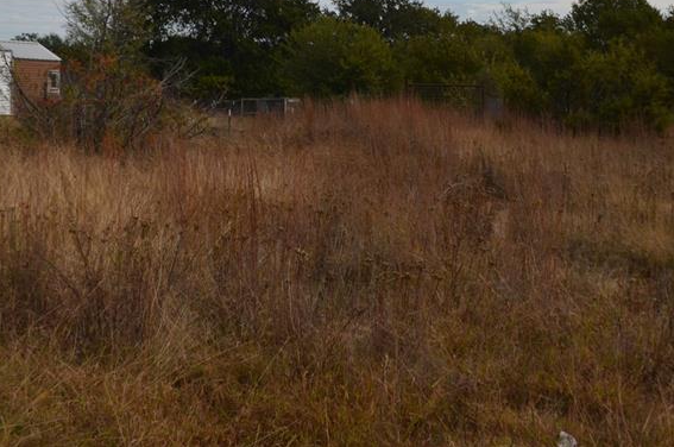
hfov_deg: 31.0
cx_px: 314
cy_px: 45
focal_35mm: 65
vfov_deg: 20.4
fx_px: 1215
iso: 100
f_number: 6.3
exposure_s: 1/250
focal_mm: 24
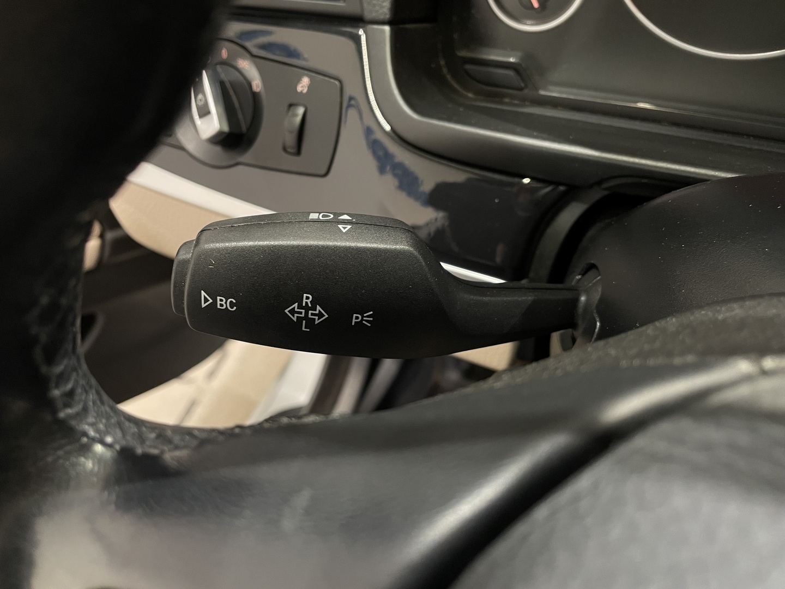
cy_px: 294
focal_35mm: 26
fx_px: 590
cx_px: 392
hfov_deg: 67.3
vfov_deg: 53.1
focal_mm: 4.2
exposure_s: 1/48
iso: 250
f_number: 1.6
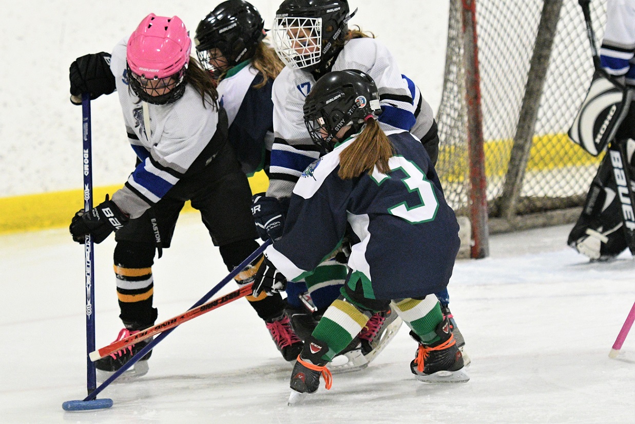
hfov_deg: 11.4
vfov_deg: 7.6
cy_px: 212
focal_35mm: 180
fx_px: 3175
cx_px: 318
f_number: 3.2
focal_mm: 120
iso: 8000
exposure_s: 1/1000
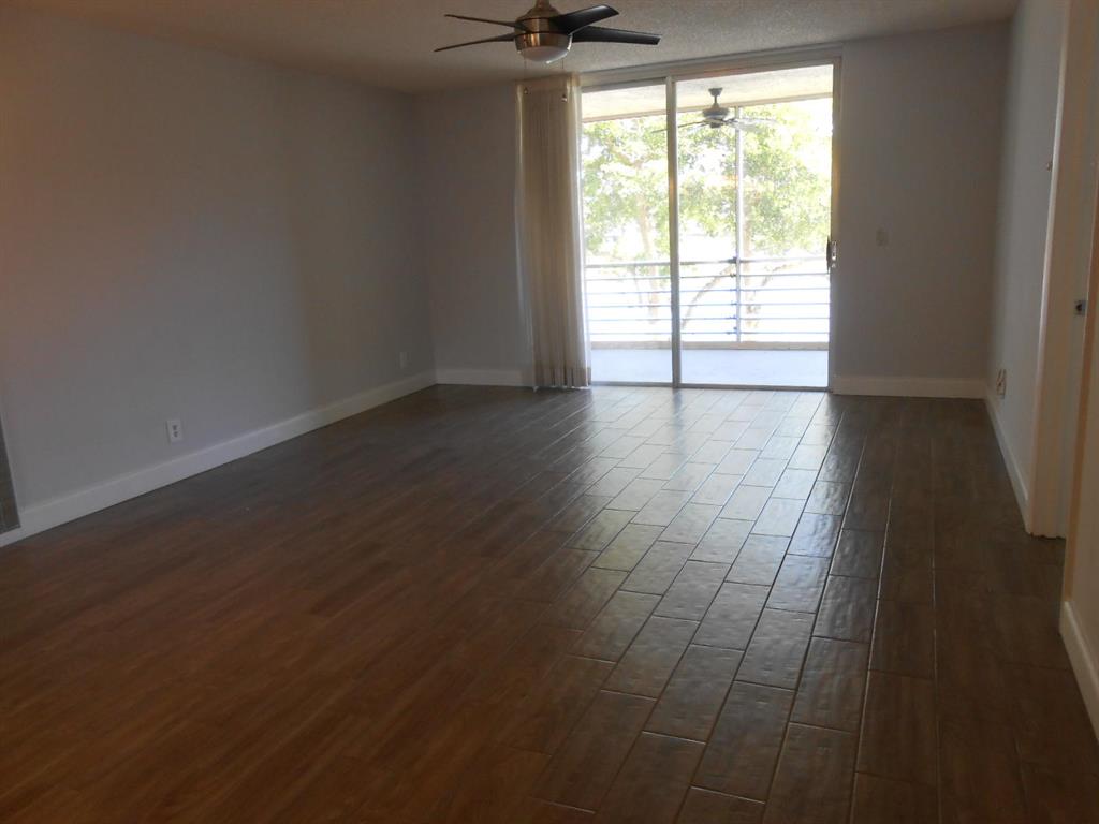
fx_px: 825
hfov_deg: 67.3
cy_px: 412
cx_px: 550
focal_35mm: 26
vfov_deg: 53.1
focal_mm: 4.6
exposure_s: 1/30
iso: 160
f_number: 3.5
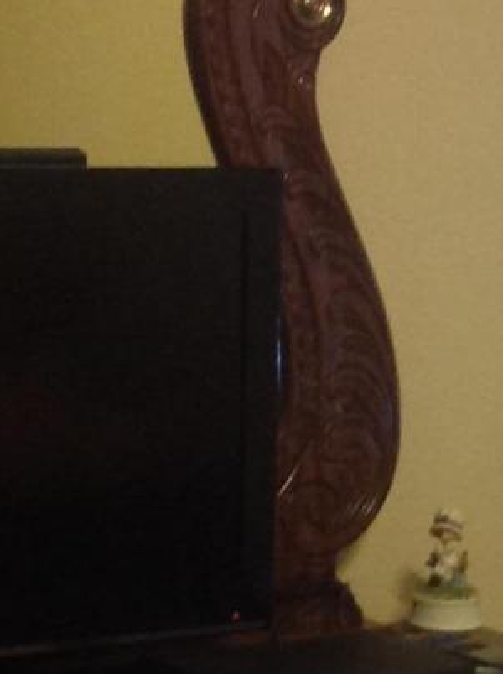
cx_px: 526
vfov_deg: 11.3
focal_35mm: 174
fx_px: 3382
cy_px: 627
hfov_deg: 8.5
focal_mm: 4.28
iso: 160
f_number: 2.4
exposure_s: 1/15
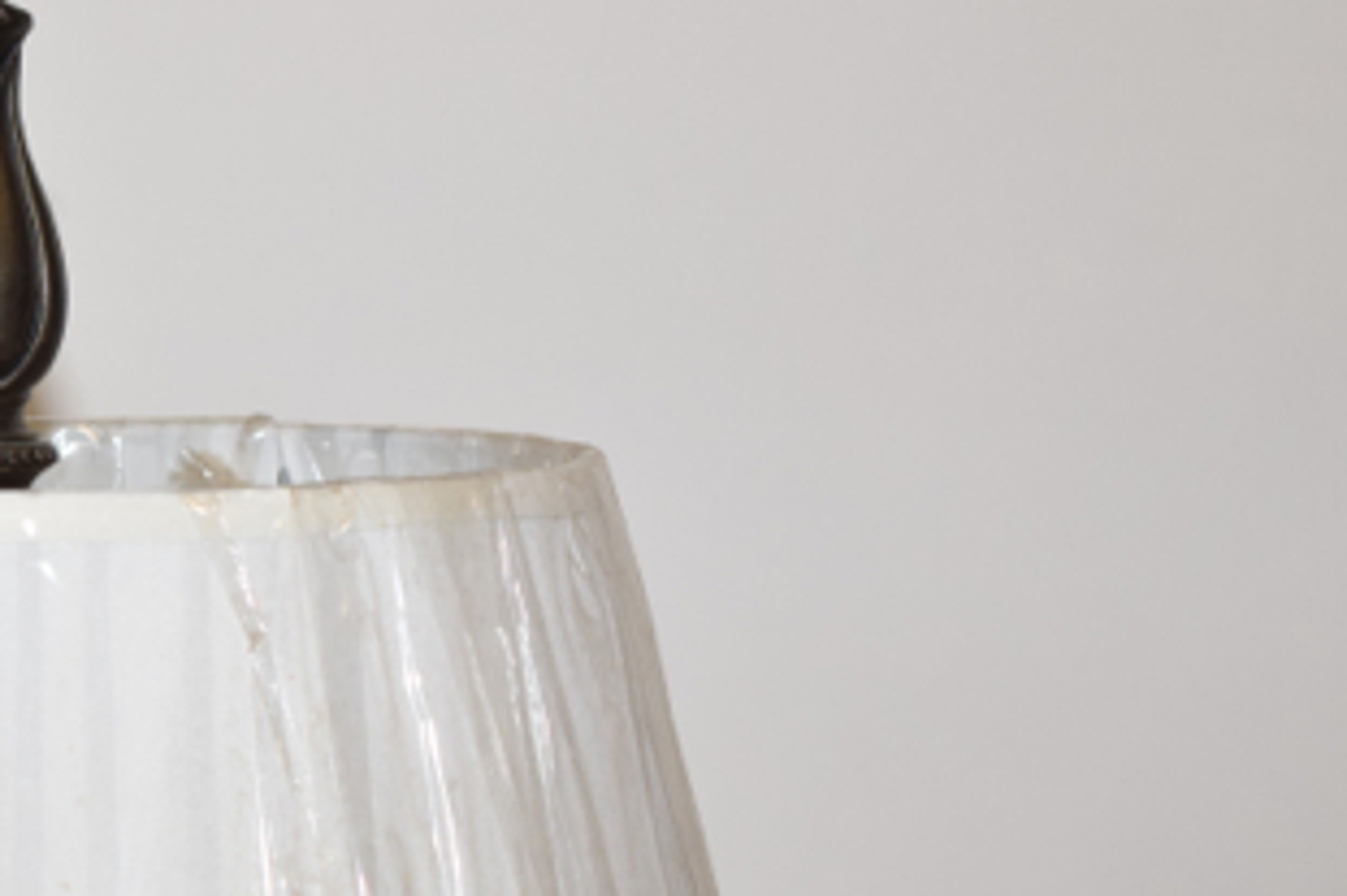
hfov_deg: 12.0
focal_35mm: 170
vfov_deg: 8.1
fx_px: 6358
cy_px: 314
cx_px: 13
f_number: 5.6
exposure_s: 1/125
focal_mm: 55
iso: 800
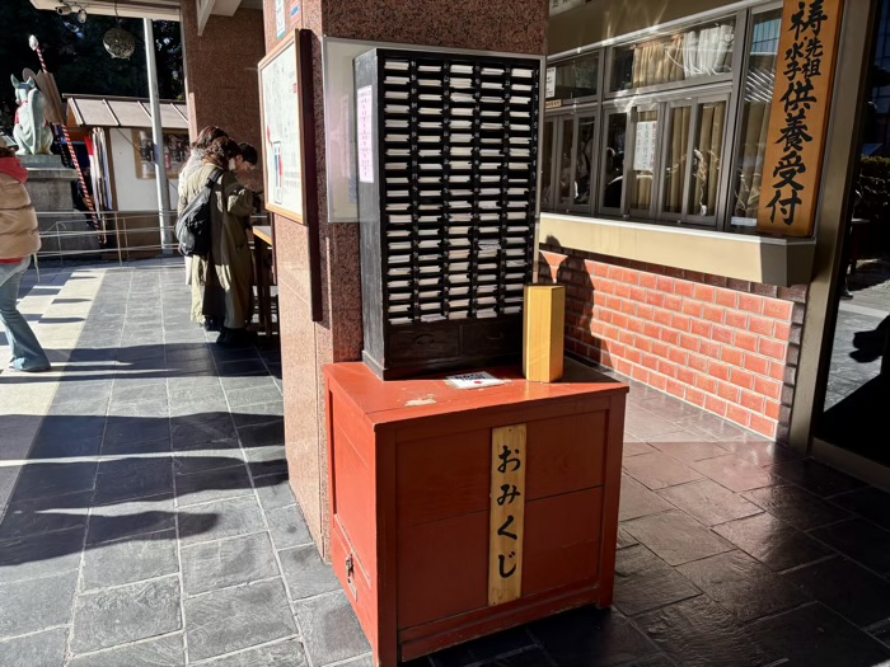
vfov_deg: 53.1
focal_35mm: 26
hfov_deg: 67.3
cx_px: 445
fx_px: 668
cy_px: 334
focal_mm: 5.96
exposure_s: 1/880
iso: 50
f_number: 1.6
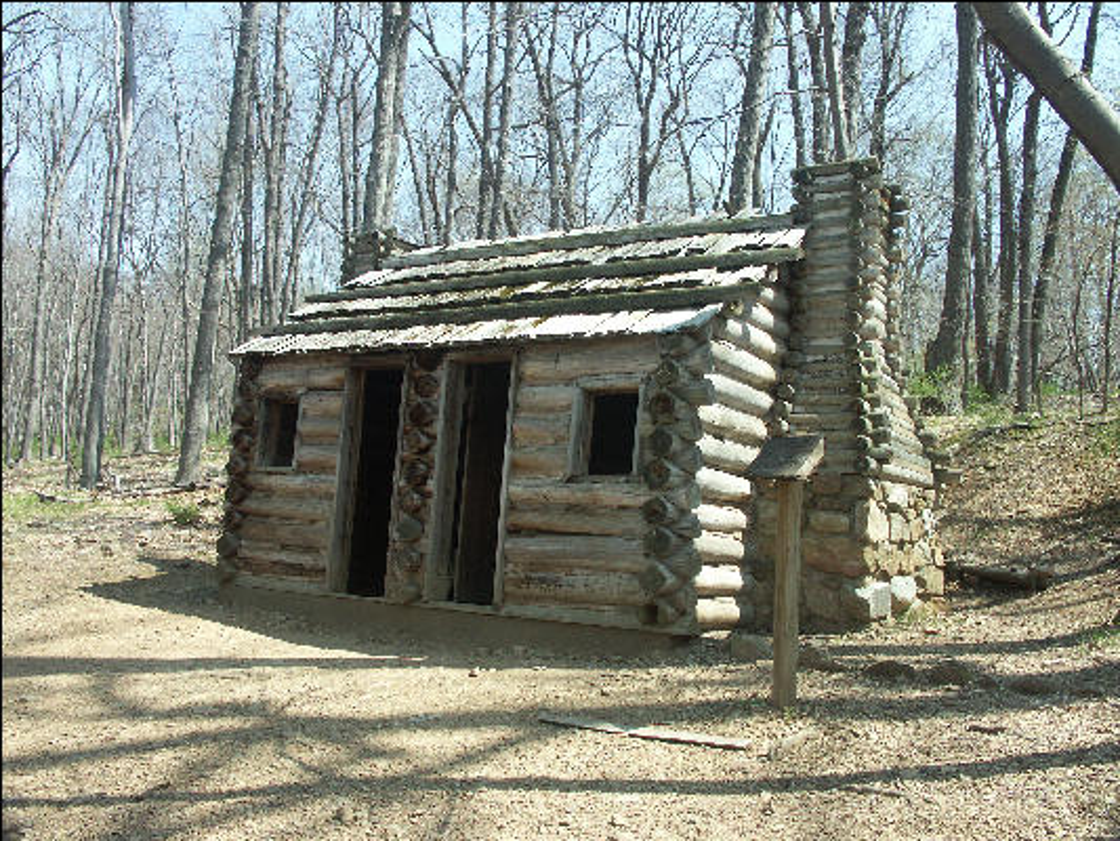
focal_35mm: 31
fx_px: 1003
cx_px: 560
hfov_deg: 58.3
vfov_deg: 45.5
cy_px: 420
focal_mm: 8.11
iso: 100
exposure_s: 1/250
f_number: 5.6
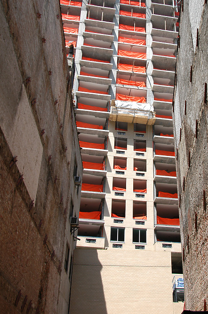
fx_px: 405
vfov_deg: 41.8
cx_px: 137
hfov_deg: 28.6
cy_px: 114
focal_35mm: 47
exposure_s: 1/250
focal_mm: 23
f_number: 8
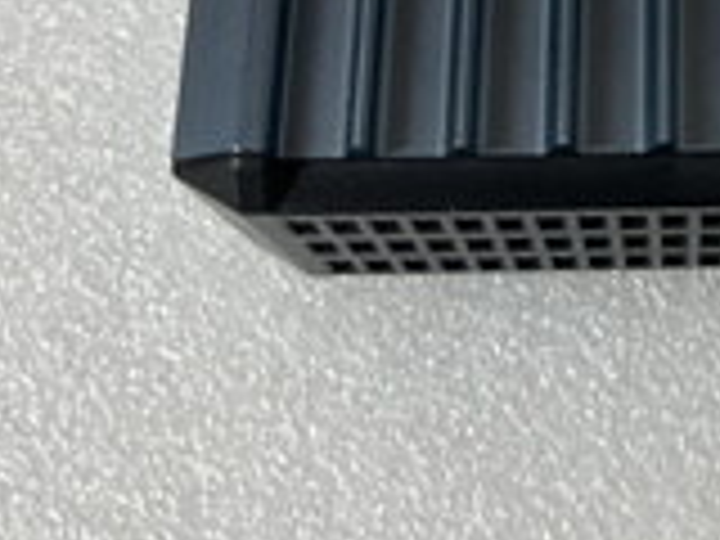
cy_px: -223
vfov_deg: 16.8
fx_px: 1685
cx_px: 801
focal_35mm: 81
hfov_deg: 22.7
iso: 100
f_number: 1.6
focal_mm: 5.1
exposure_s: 1/50
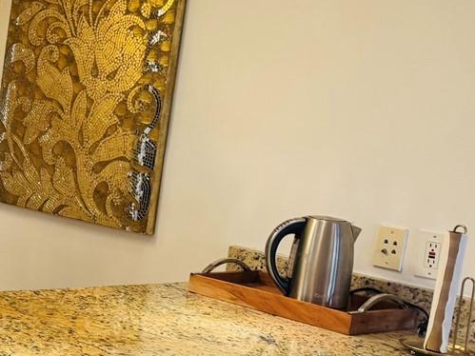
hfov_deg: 21.6
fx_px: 1056
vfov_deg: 19.1
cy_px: 173
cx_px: -222
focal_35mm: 77
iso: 160
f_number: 1.78
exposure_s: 1/60
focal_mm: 6.76
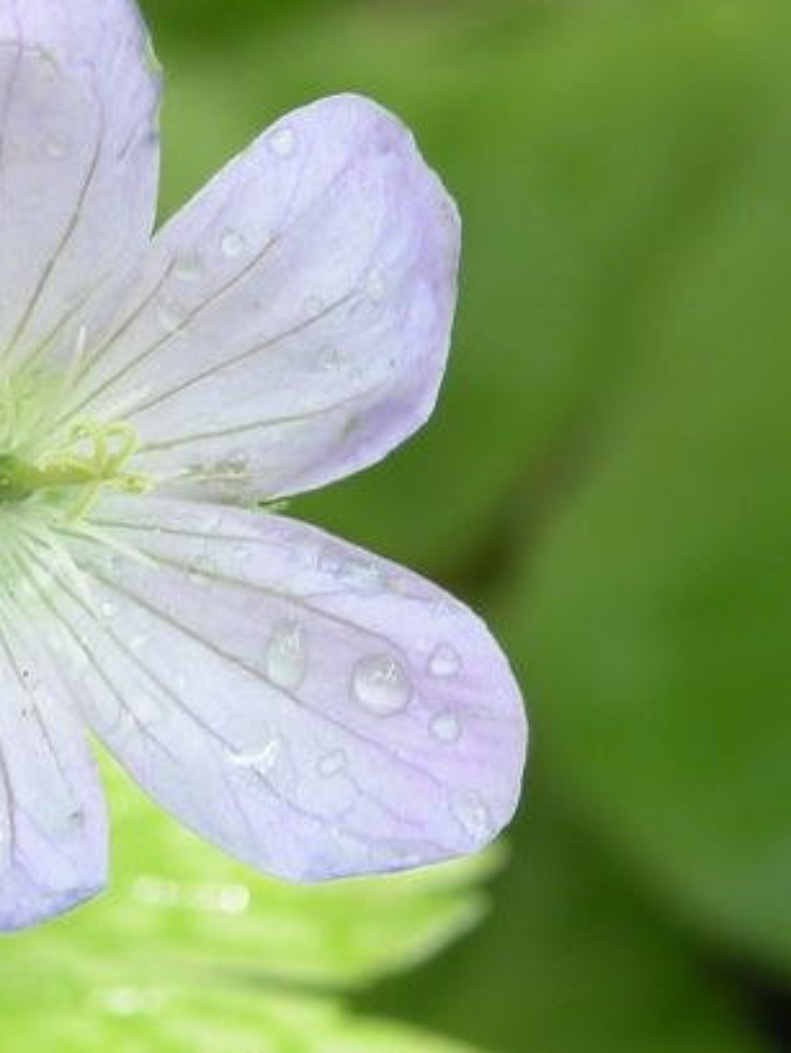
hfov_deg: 2.0
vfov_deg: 2.6
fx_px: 23052
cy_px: 638
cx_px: -273
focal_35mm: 757
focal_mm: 61.5
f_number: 7.4
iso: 100
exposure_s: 1/9.6
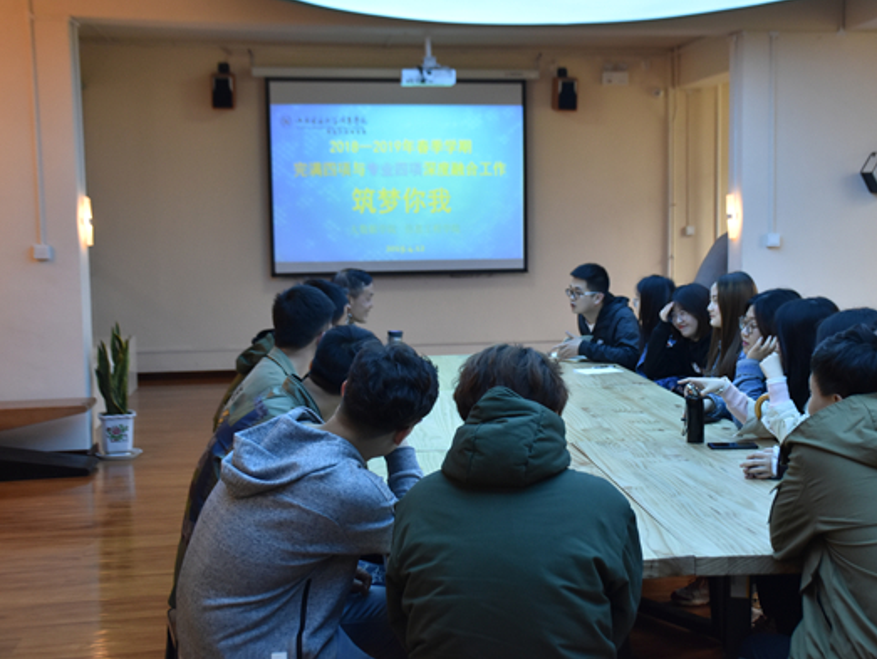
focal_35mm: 48
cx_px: 530
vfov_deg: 30.6
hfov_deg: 39.8
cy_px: 322
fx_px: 1206
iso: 800
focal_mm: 27
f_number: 4
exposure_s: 1/125
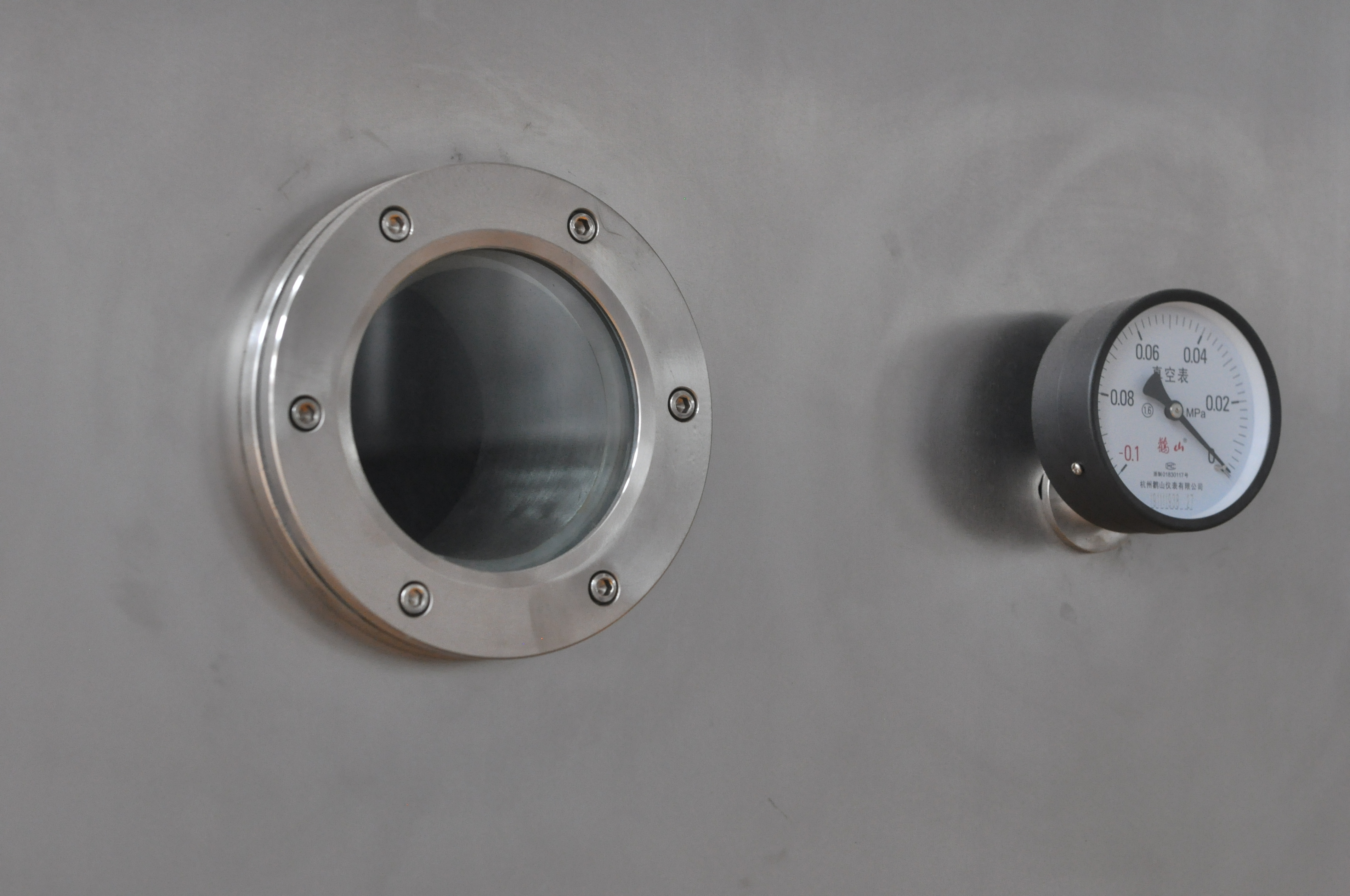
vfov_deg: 15.2
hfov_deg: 22.6
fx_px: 3371
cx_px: 675
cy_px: 448
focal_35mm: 90
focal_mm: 60
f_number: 5.6
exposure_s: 1/125
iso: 800
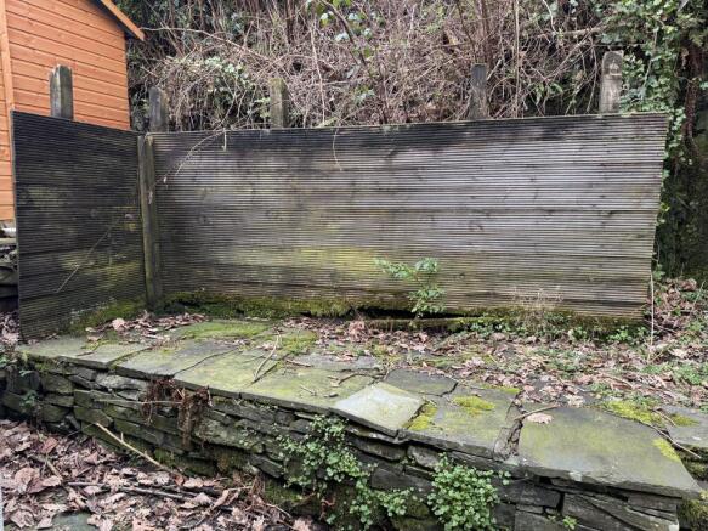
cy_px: 266
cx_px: 354
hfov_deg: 71.6
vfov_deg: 56.8
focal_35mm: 24
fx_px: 491
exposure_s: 1/121
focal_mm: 6.76
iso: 125
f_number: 1.78
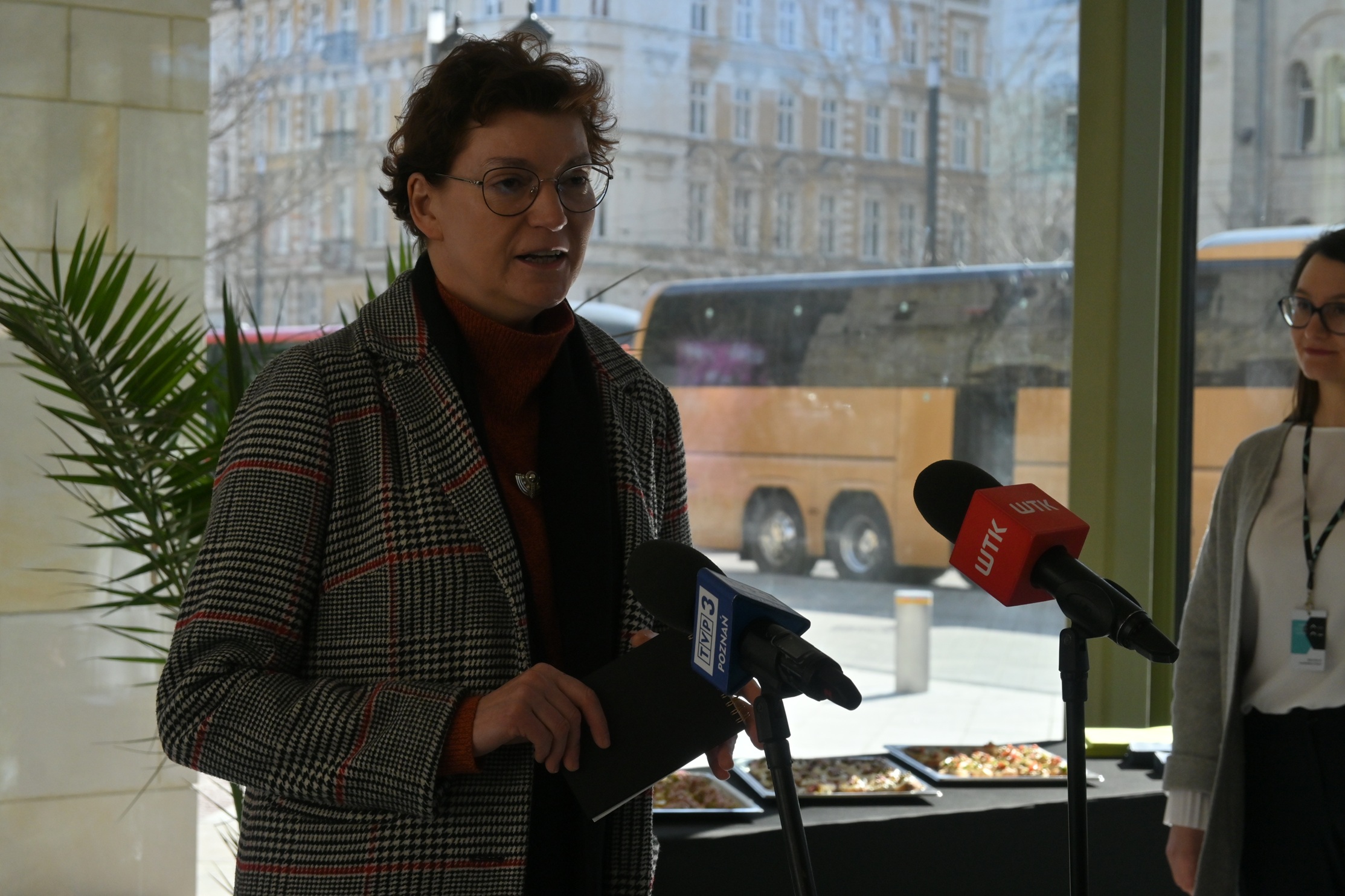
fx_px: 2801
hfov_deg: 27.0
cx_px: 672
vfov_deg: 18.2
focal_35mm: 75
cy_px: 448
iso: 560
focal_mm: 50
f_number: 6.3
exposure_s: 1/1000
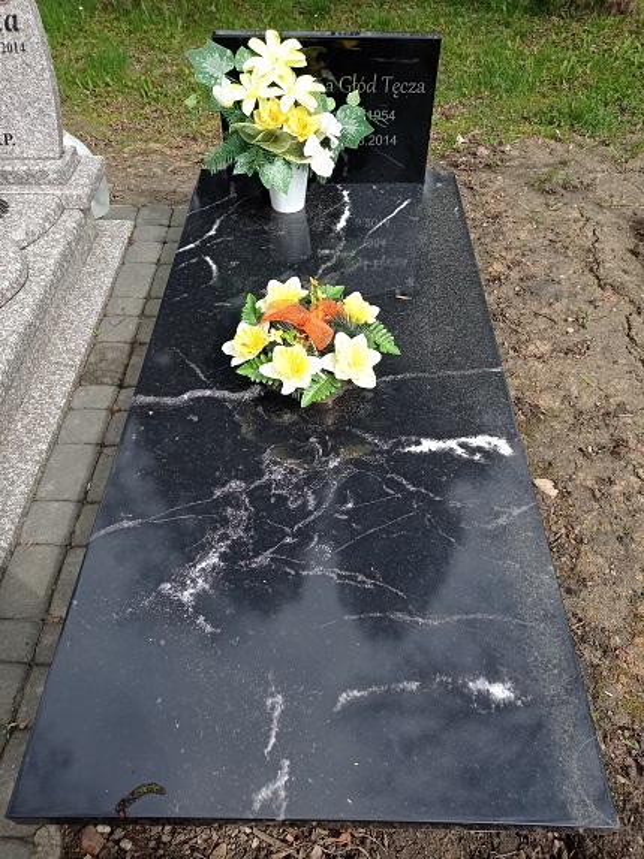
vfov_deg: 63.5
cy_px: 430
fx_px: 695
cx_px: 322
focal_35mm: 28
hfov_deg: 49.7
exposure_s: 1/1626
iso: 100
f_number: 1.79
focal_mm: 4.74
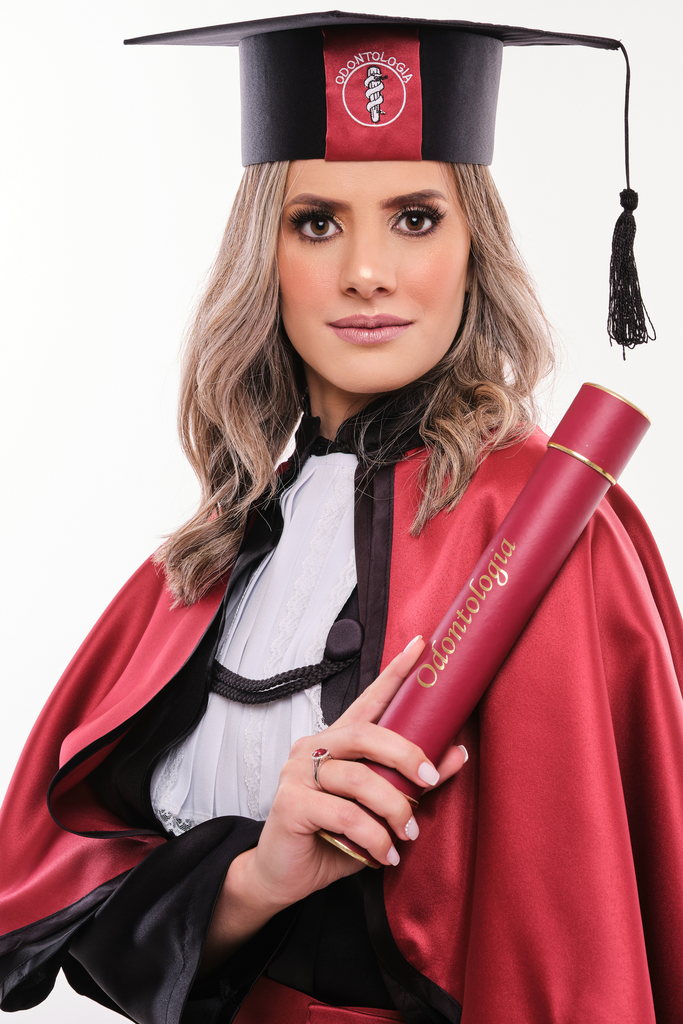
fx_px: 2134
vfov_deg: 27.0
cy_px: 512
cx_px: 342
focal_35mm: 75
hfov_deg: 18.2
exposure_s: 1/125
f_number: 9
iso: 160
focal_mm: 50
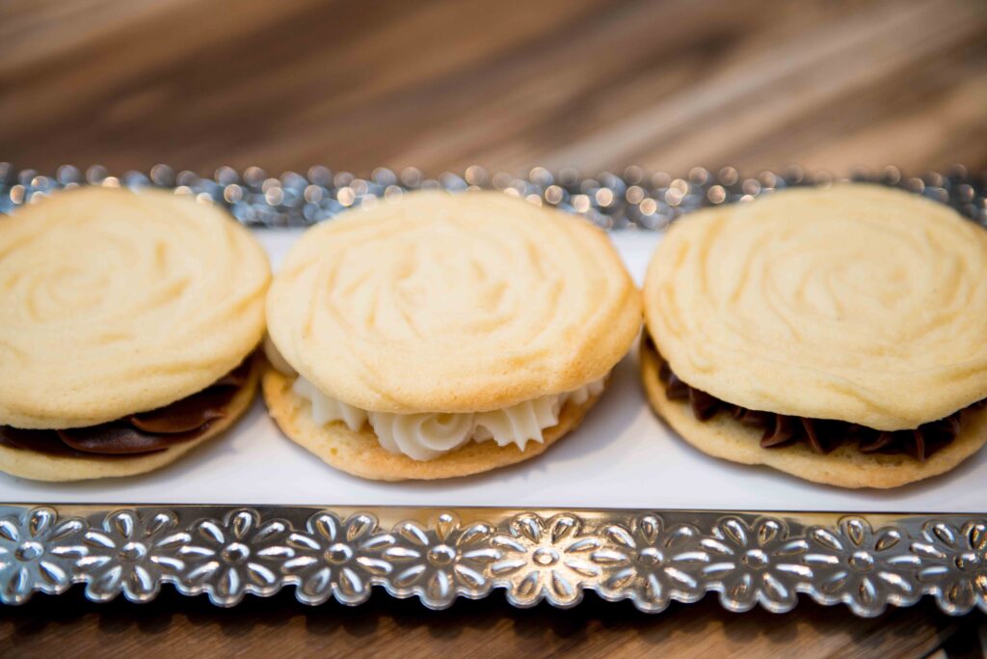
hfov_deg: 30.5
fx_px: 1810
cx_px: 494
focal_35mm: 66
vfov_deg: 20.6
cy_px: 330
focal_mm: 66
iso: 400
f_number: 2.8
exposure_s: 1/200
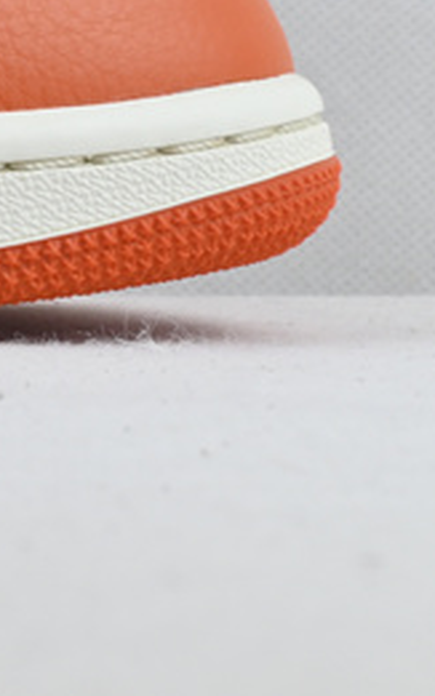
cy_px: -203
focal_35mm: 215
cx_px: -891
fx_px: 4071
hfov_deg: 5.7
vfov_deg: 9.6
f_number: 10
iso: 100
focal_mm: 30.5
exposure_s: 1/20
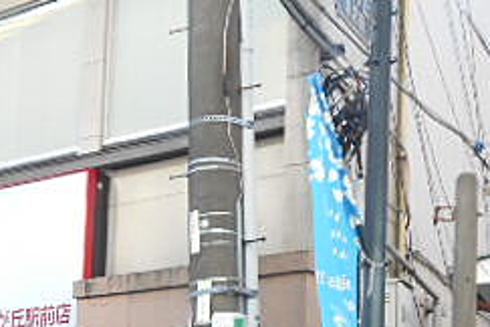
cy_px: 388
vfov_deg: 12.5
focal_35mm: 107
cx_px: -89
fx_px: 1456
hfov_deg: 18.2
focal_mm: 6.7
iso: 80
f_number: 3.9
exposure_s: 1/100
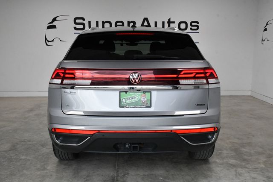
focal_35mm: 39
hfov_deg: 49.6
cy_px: 91
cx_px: 136
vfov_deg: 34.2
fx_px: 296
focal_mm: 26
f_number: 11
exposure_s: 1/500
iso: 2500
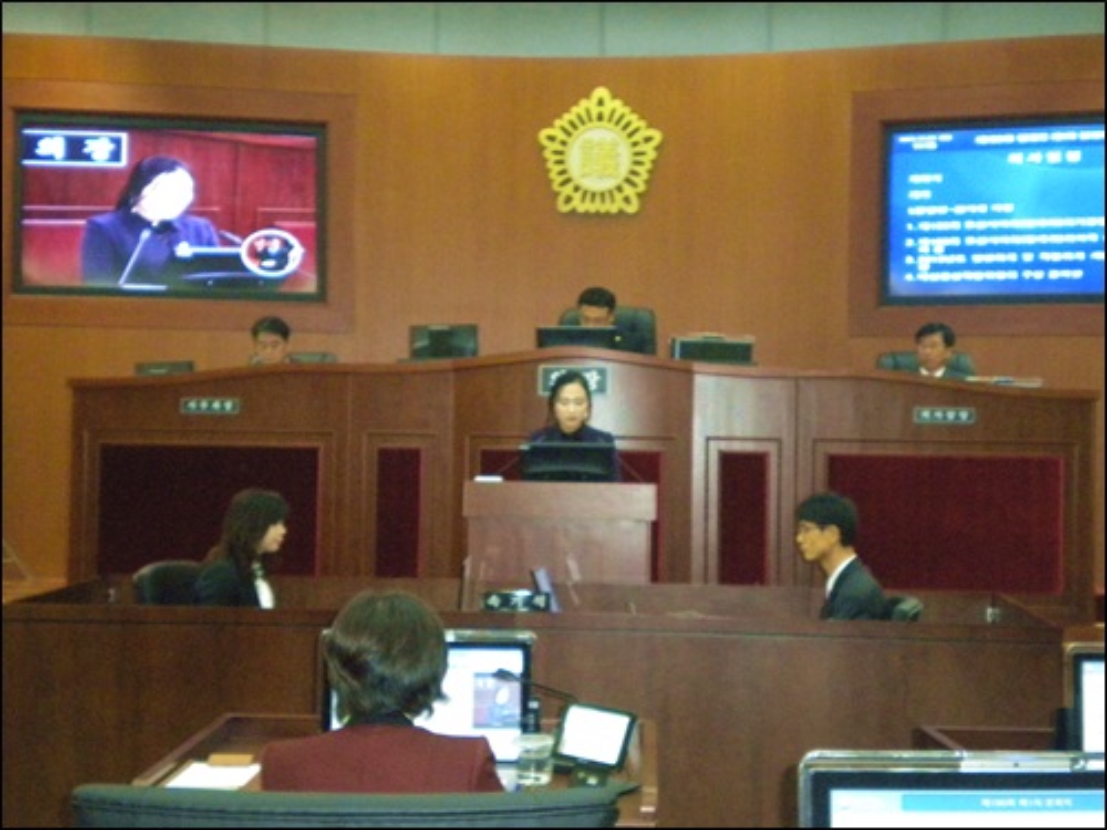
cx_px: 554
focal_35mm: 52
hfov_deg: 36.8
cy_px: 415
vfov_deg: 28.0
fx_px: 1663
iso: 800
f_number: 3.9
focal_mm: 9.3
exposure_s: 1/30
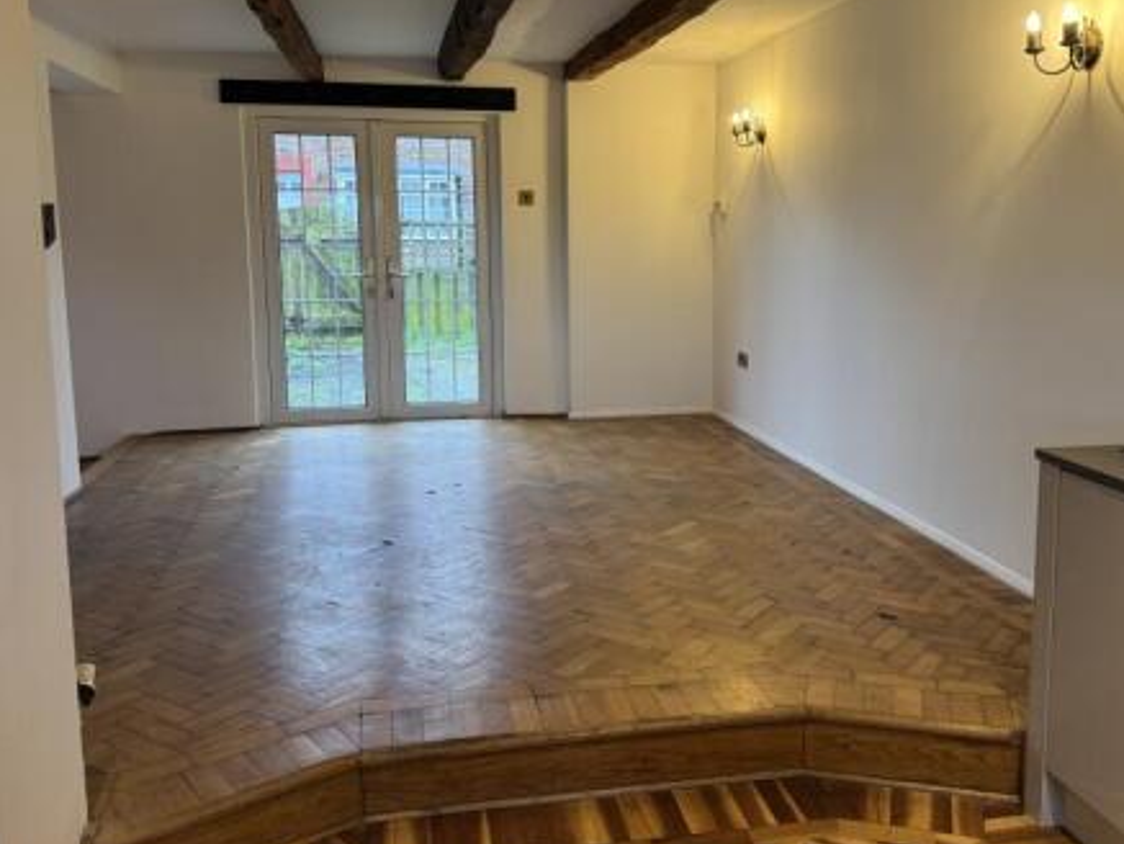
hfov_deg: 56.7
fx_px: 1039
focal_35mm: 32
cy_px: 367
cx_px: 619
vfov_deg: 44.1
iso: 100
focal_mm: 6.76
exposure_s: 1/50
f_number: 1.78
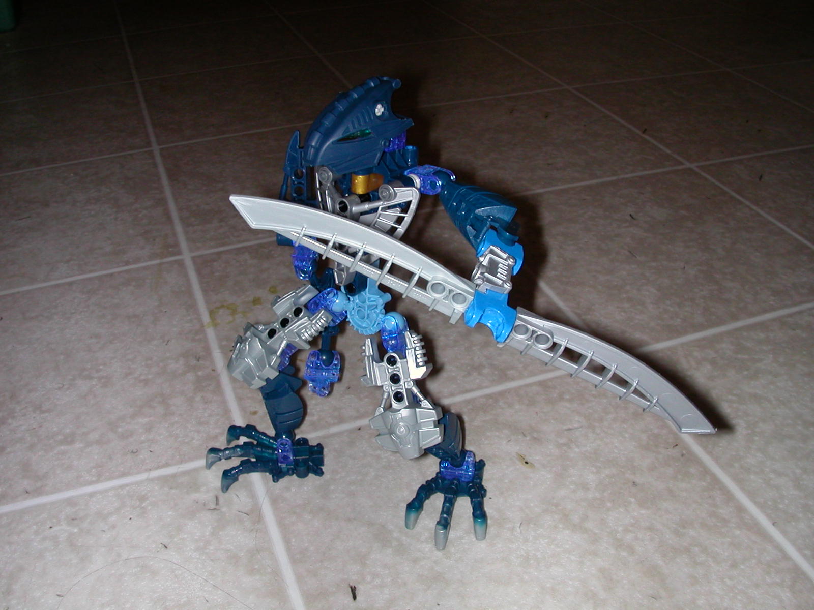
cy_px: 305
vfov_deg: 38.7
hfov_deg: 50.1
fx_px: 870
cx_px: 407
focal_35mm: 37
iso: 100
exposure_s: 1/59.9
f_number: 4.5
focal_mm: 5.6
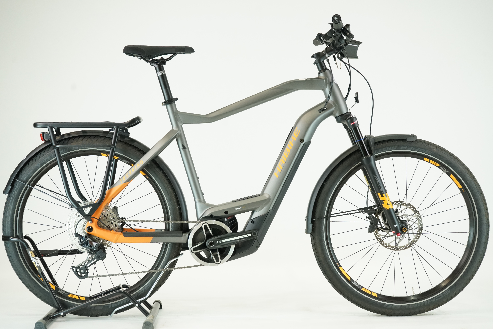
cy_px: 164
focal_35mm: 55
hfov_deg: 36.2
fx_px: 753
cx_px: 246
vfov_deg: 24.6
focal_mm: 55
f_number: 6.3
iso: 2500
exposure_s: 1/200
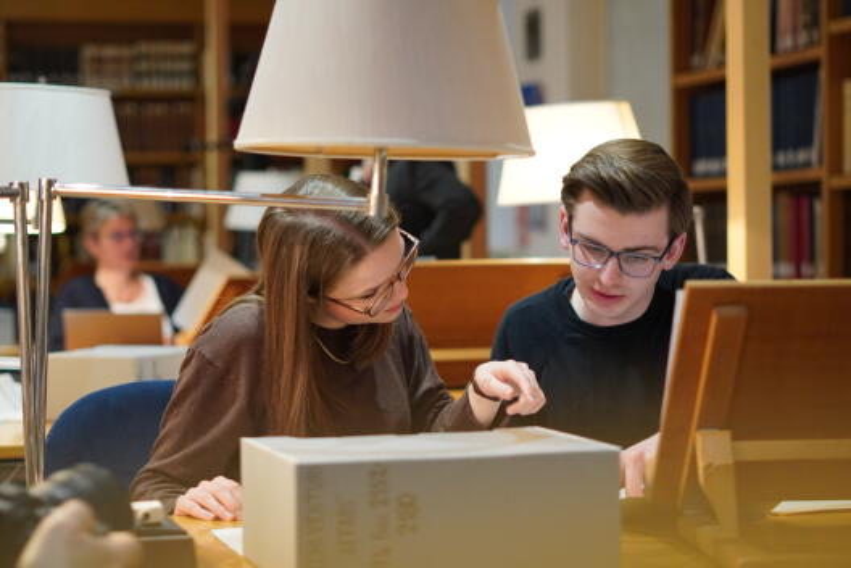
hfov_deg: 27.0
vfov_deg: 18.2
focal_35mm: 75
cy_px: 284
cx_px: 426
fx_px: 1773
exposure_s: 1/320
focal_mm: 50
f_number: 1.8
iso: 2000
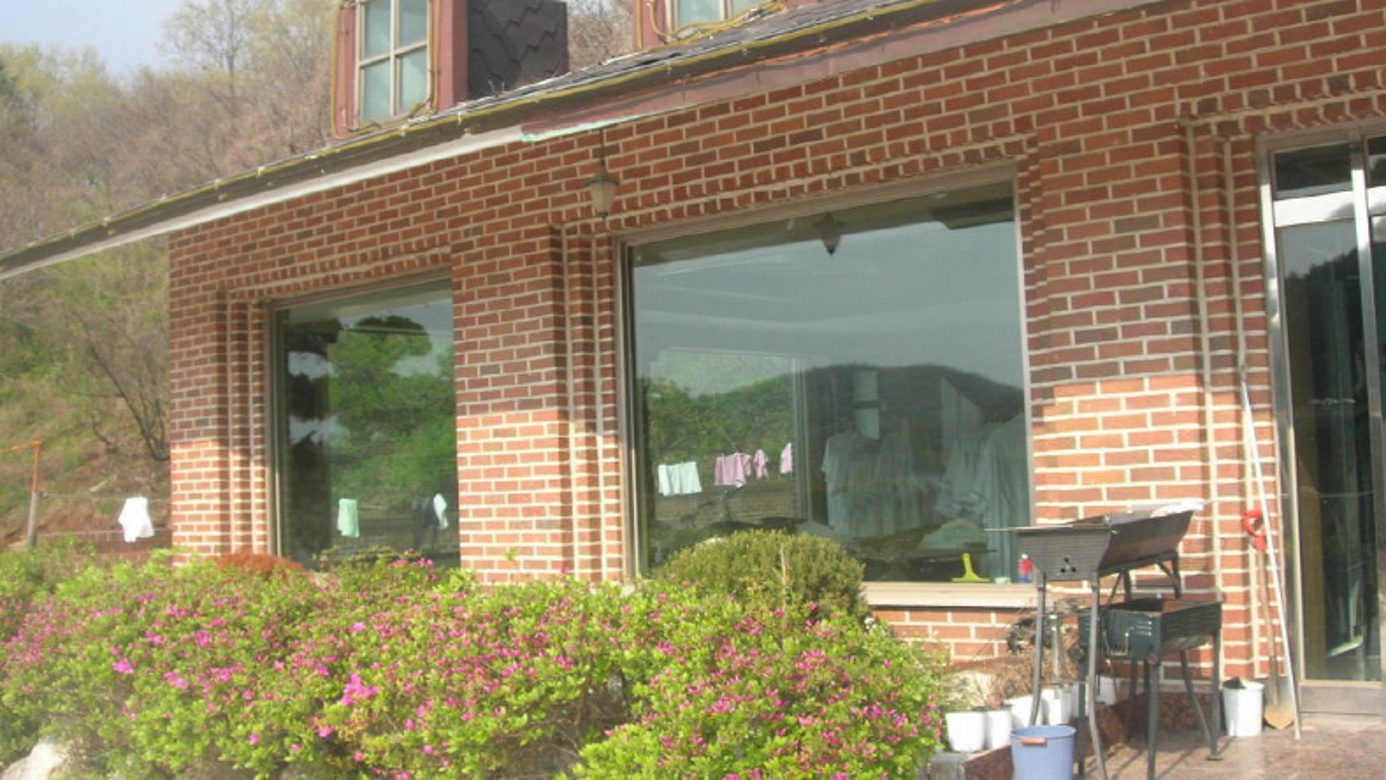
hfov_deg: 48.4
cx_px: 697
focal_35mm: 42
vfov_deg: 28.4
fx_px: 1544
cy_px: 379
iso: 64
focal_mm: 7.8
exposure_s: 1/236
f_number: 4.8
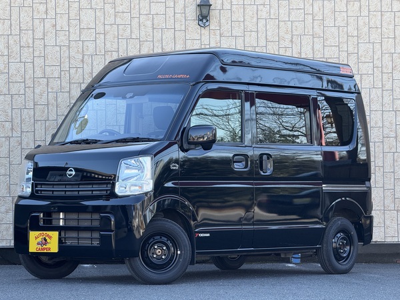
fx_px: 1387
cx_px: 200
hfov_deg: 16.4
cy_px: 150
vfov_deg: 12.3
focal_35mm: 120
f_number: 2.8
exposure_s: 1/236
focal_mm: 15.66
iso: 50
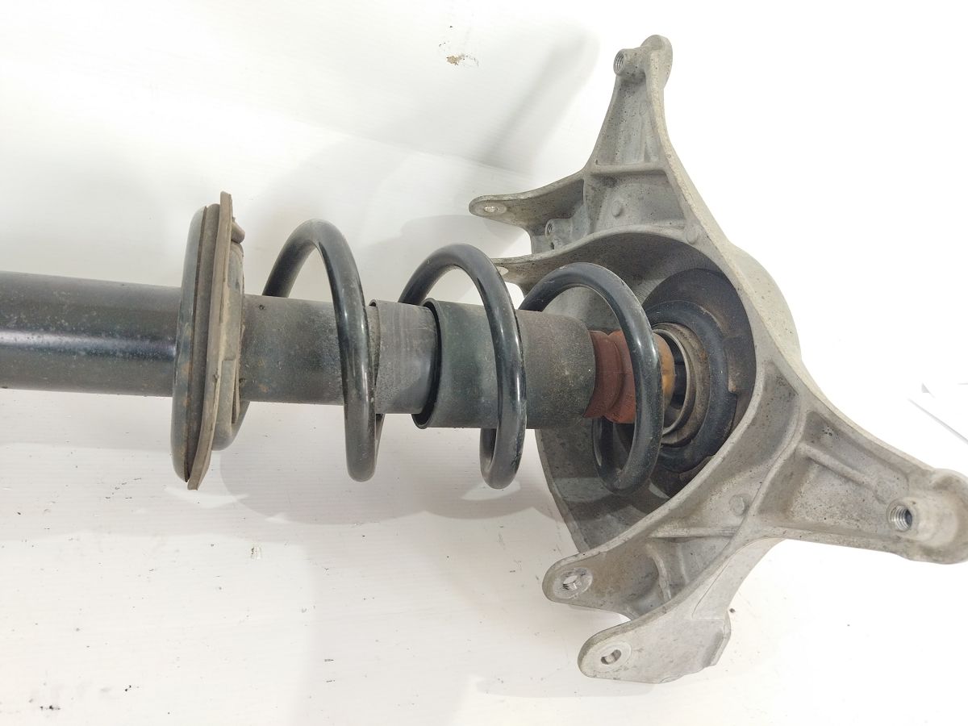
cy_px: 363
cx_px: 484
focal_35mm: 27
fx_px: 755
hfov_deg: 65.3
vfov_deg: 51.4
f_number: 1.79
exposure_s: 1/50
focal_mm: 4.71
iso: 167
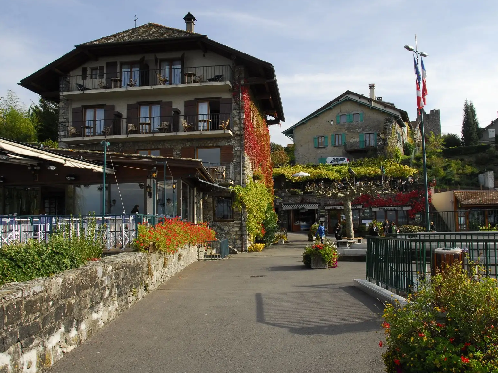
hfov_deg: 59.9
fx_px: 432
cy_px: 182
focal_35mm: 30
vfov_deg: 46.8
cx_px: 268
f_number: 8
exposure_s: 1/250
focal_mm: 18
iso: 200
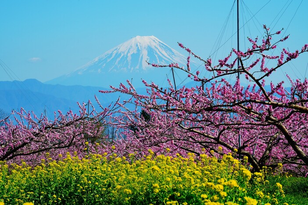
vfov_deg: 8.7
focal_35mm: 157
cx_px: 154
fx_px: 1343
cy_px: 102
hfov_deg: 13.1
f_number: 16
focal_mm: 157
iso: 200
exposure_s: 1/250
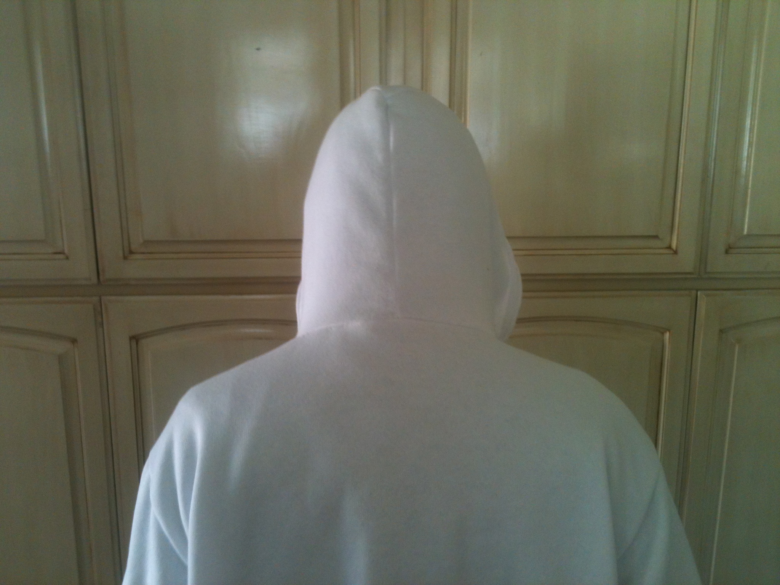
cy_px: 292
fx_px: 789
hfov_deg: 52.6
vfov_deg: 40.7
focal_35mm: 35
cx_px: 390
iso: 80
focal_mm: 3.85
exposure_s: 1/30
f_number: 2.8
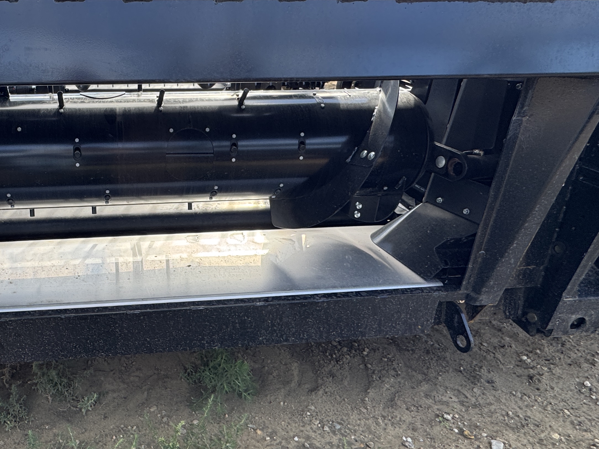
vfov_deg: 53.0
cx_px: 133
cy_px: 212
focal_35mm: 26
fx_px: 450
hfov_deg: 62.5
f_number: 2.2
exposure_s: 1/217
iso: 40
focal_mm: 2.22
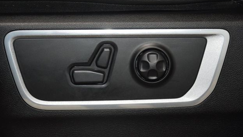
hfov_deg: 19.0
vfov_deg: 10.7
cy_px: 66
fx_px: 728
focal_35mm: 113
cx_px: 119
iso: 1600
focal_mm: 70
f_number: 4.5
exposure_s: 1/60
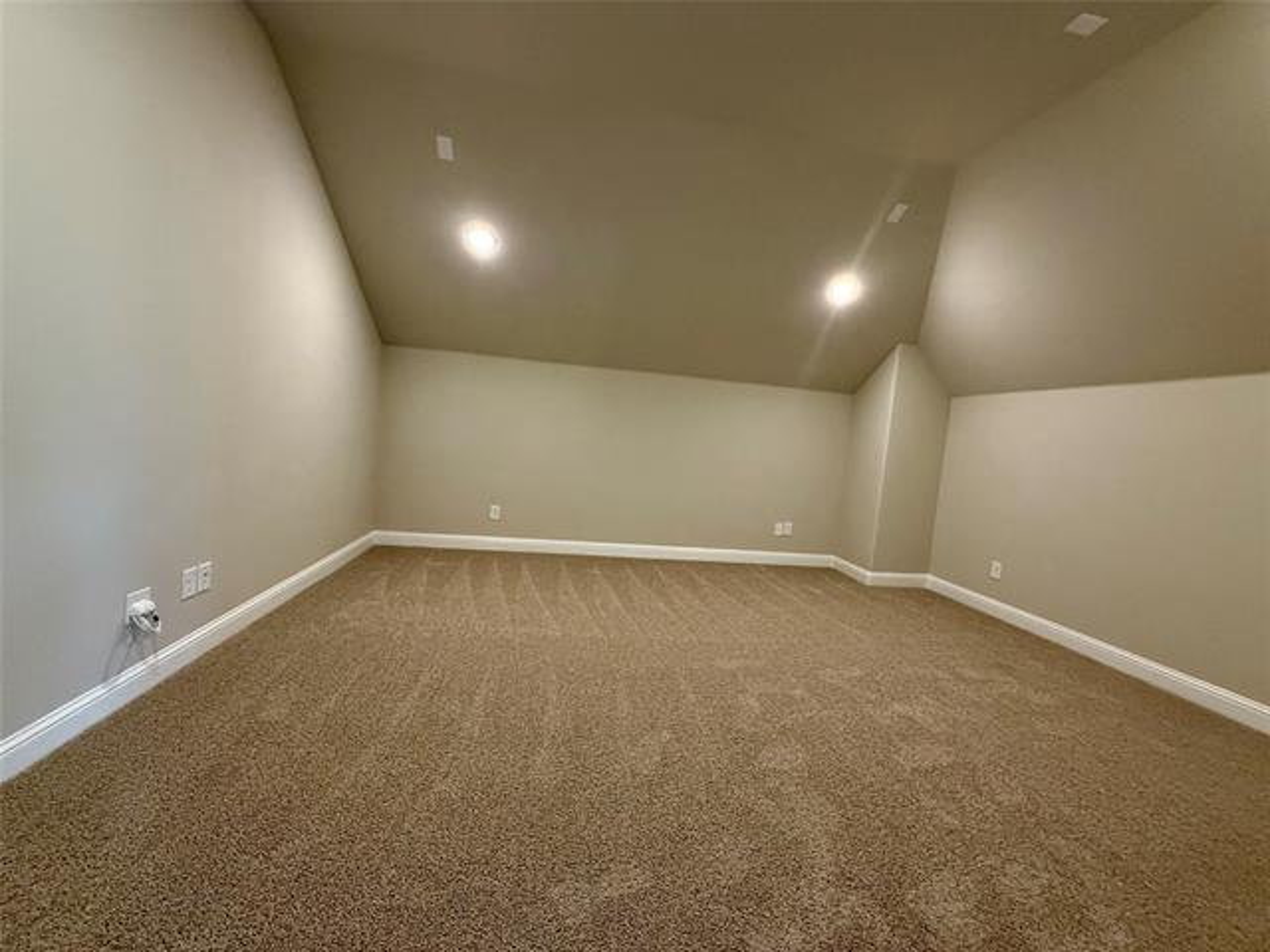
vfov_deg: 85.7
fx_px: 514
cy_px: 476
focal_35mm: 14
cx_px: 635
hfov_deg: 102.1
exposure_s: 1/120
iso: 640
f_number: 2.2
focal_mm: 2.22
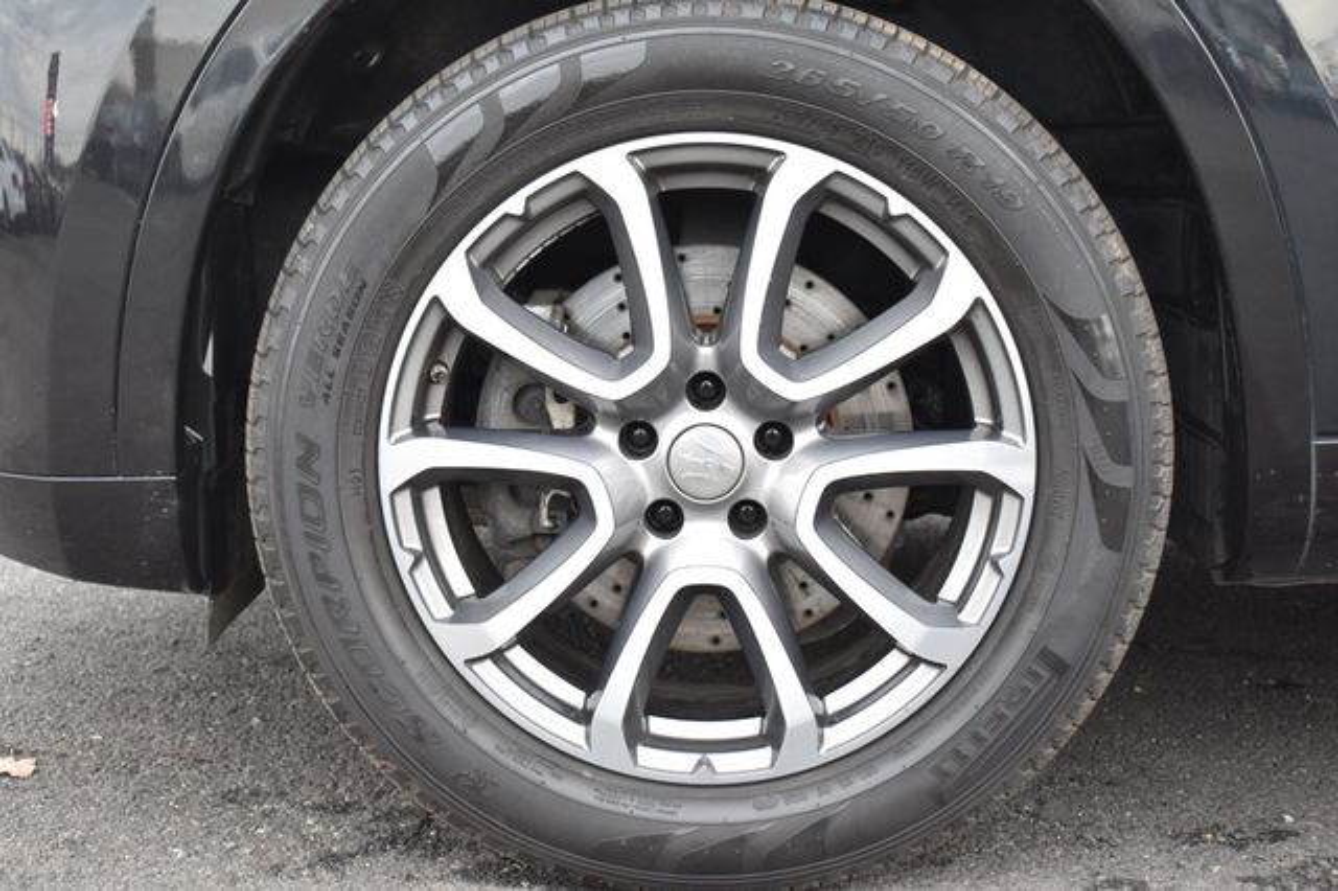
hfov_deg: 37.9
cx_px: 669
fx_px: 1950
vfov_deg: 25.7
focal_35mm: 52
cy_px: 446
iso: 800
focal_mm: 35
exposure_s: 1/125
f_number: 4.5
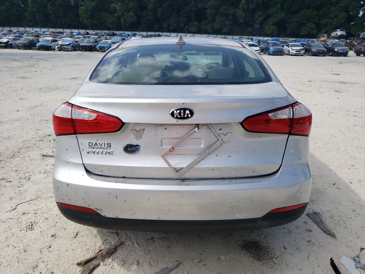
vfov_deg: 53.1
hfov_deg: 67.3
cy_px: 137
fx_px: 274
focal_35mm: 26
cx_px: 182
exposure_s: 1/2500
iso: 50
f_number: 1.5
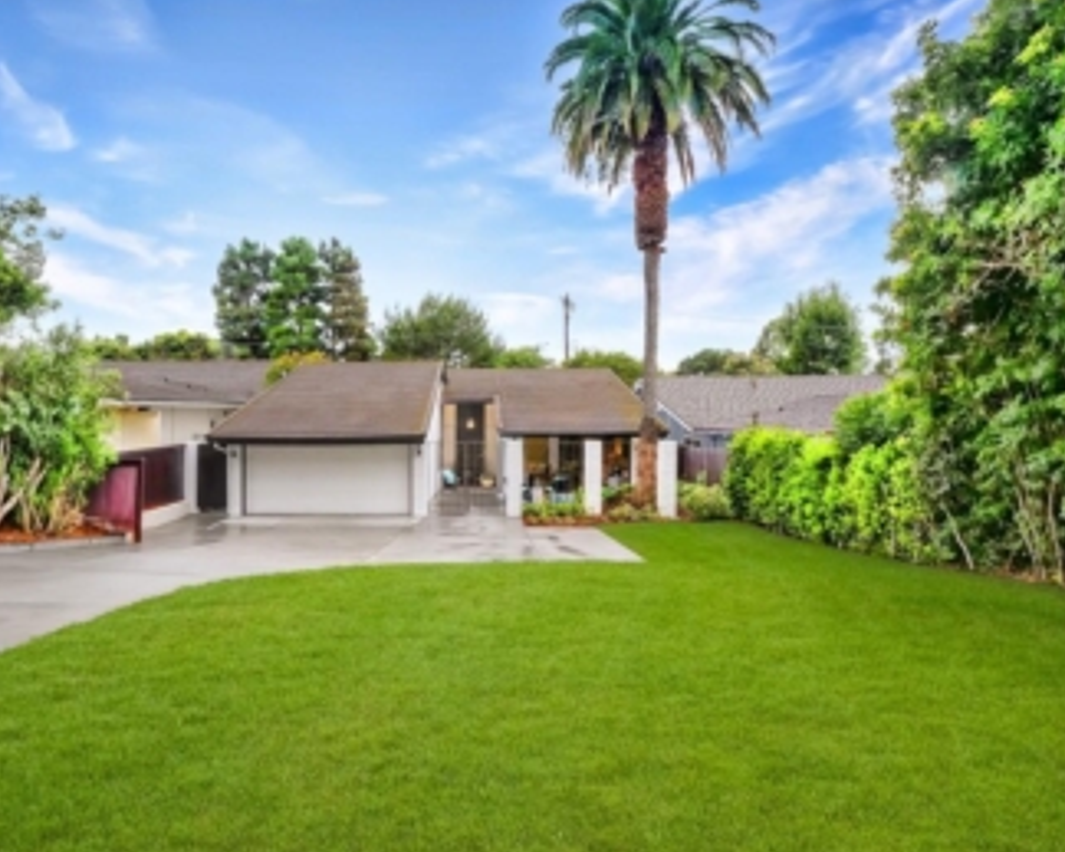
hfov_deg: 85.9
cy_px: 418
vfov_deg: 73.8
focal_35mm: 18
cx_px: 459
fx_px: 567
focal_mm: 8
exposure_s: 1/100
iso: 800
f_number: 11
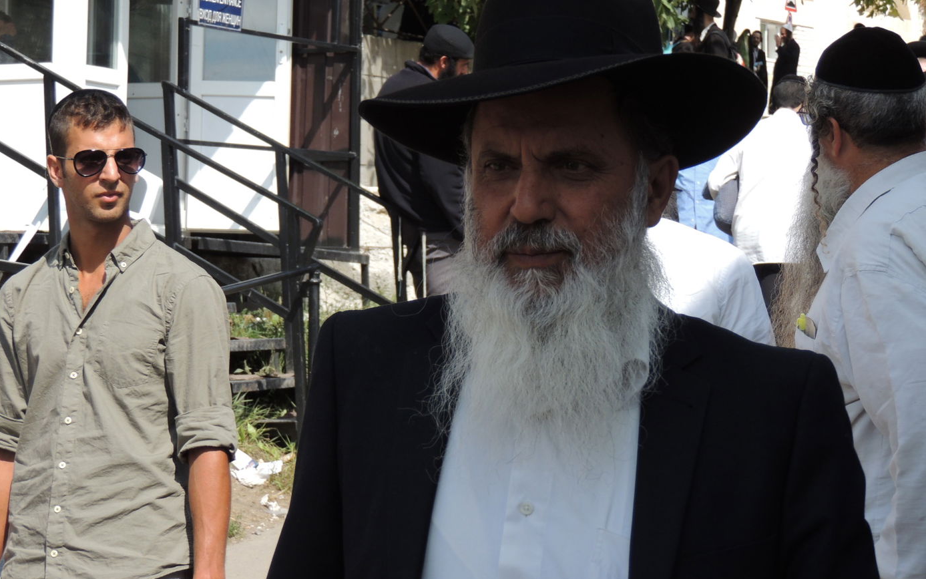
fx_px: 2700
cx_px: 464
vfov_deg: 12.2
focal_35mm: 107
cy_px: 244
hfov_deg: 19.5
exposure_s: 1/500
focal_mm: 17.8
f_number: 4.1
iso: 100
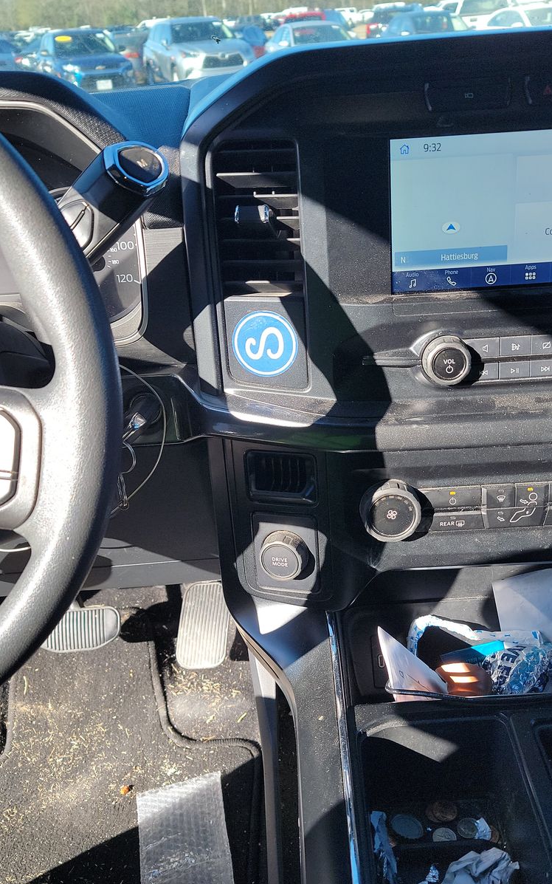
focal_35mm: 34
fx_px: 818
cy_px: 442
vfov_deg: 56.7
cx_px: 306
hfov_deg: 37.2
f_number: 1.8
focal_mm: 6.7
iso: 50
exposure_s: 1/166
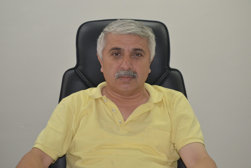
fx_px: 575
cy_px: 84
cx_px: 126
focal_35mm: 82
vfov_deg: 16.6
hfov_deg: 24.6
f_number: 5.6
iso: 2500
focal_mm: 55
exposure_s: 1/60
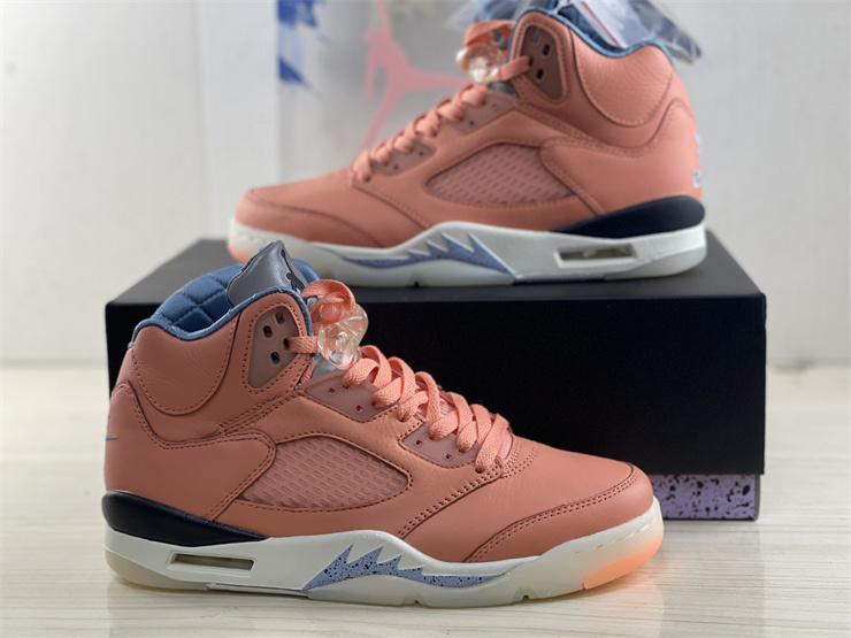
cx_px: 426
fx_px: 1573
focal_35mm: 64
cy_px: 319
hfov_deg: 30.3
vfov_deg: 22.9
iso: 160
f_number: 2.2
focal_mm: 7.5
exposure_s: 1/100
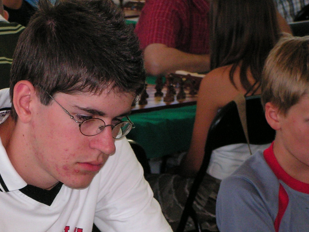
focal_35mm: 166
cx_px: 95
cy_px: 202
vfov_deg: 8.9
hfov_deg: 11.9
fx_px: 1482
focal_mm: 15.1
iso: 200
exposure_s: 1/100
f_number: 3.3
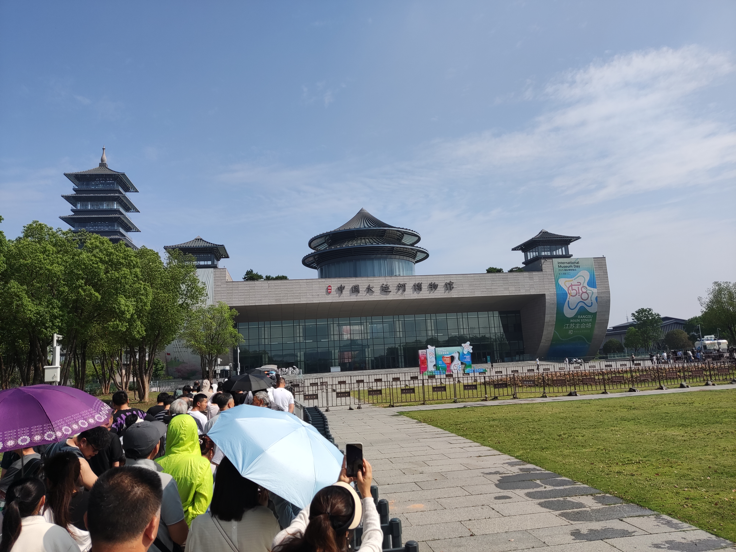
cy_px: 276
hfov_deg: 67.3
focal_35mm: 26
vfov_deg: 53.1
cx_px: 368
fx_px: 553
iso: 50
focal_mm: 4.74
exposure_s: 1/1705
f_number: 1.79
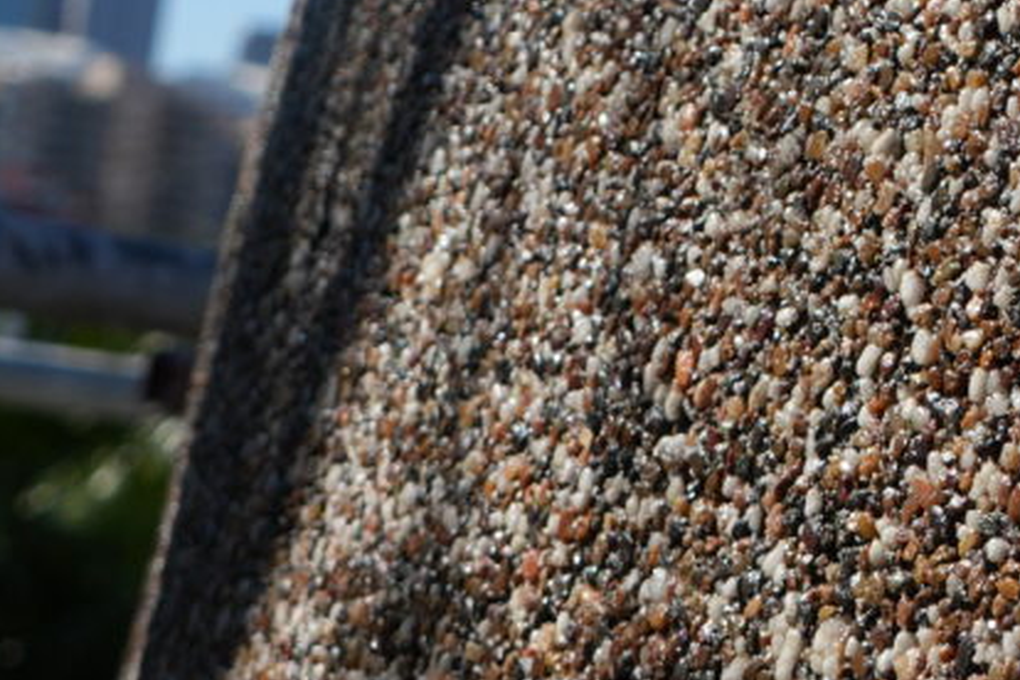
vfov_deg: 8.8
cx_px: 1289
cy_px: -372
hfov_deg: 13.1
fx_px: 4306
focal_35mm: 152
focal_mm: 28
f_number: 5
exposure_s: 1/800
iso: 100
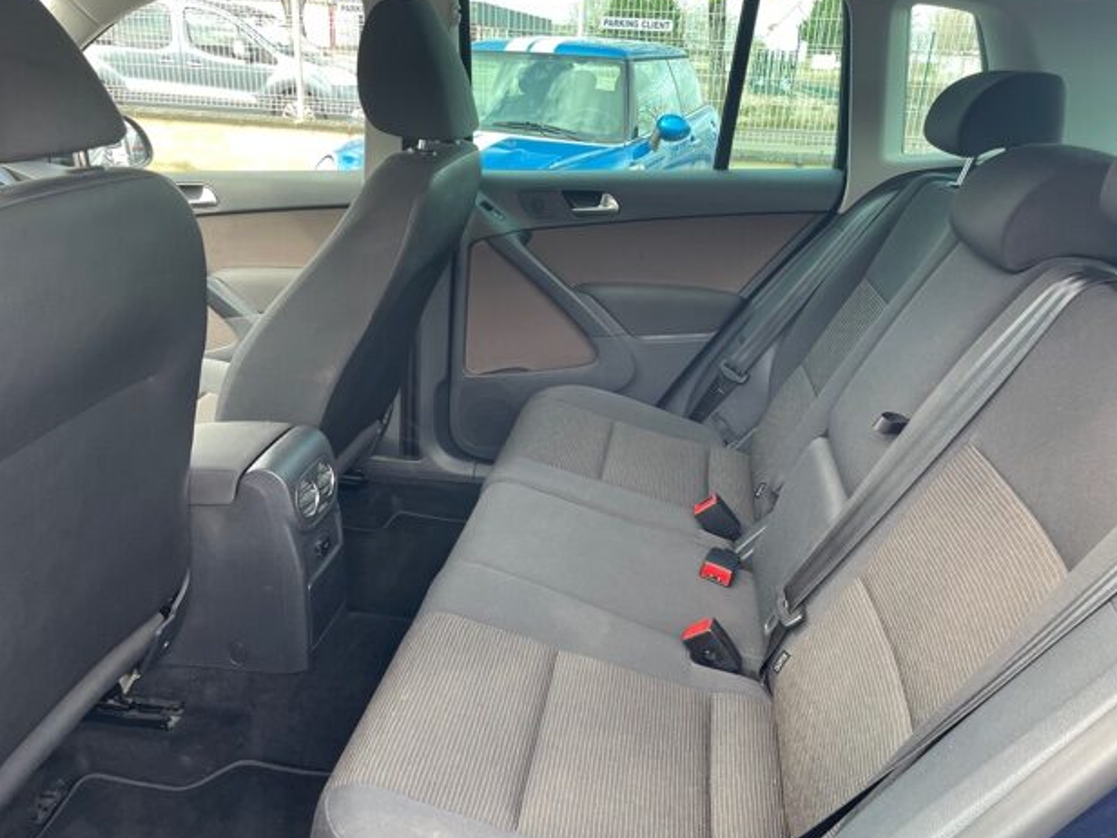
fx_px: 871
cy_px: 412
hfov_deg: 65.3
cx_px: 578
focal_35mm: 27
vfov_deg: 51.4
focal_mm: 4.2
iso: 50
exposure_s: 1/121
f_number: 1.6
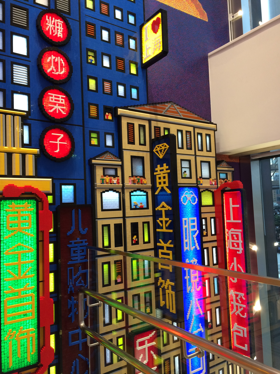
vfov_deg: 61.7
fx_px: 313
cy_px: 187
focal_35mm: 29
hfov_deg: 48.2
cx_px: 140
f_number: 2.2
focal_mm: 4.15
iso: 64
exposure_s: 1/33
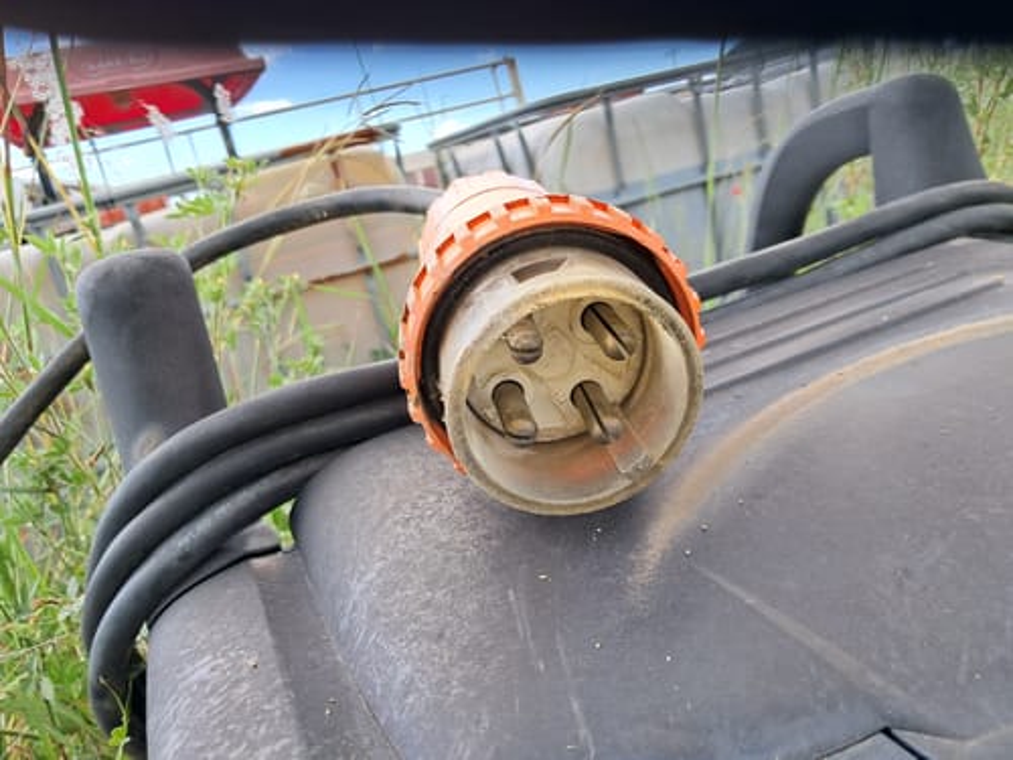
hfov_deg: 65.3
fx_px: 790
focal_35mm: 27
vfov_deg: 51.4
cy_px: 380
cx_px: 506
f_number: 1.8
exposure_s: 1/120
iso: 50
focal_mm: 4
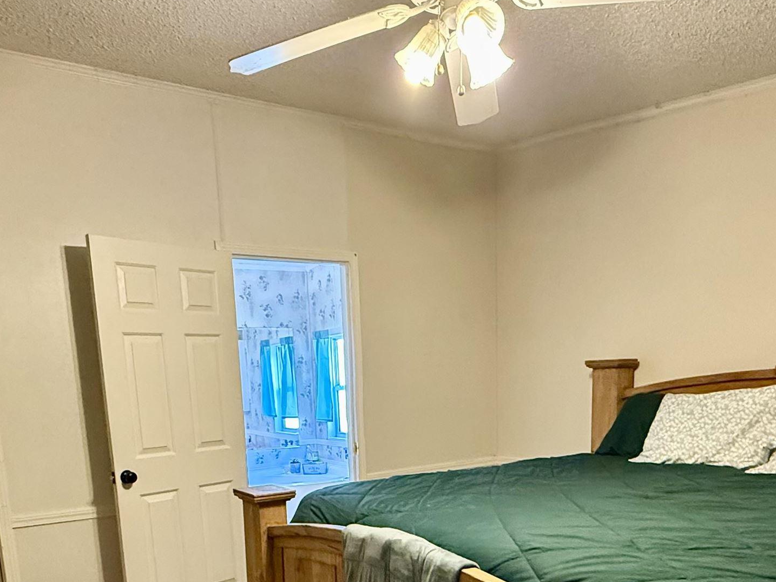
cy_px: 503
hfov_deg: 59.9
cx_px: 371
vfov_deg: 43.5
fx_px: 672
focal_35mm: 30
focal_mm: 2.22
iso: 800
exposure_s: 1/60
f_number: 2.2
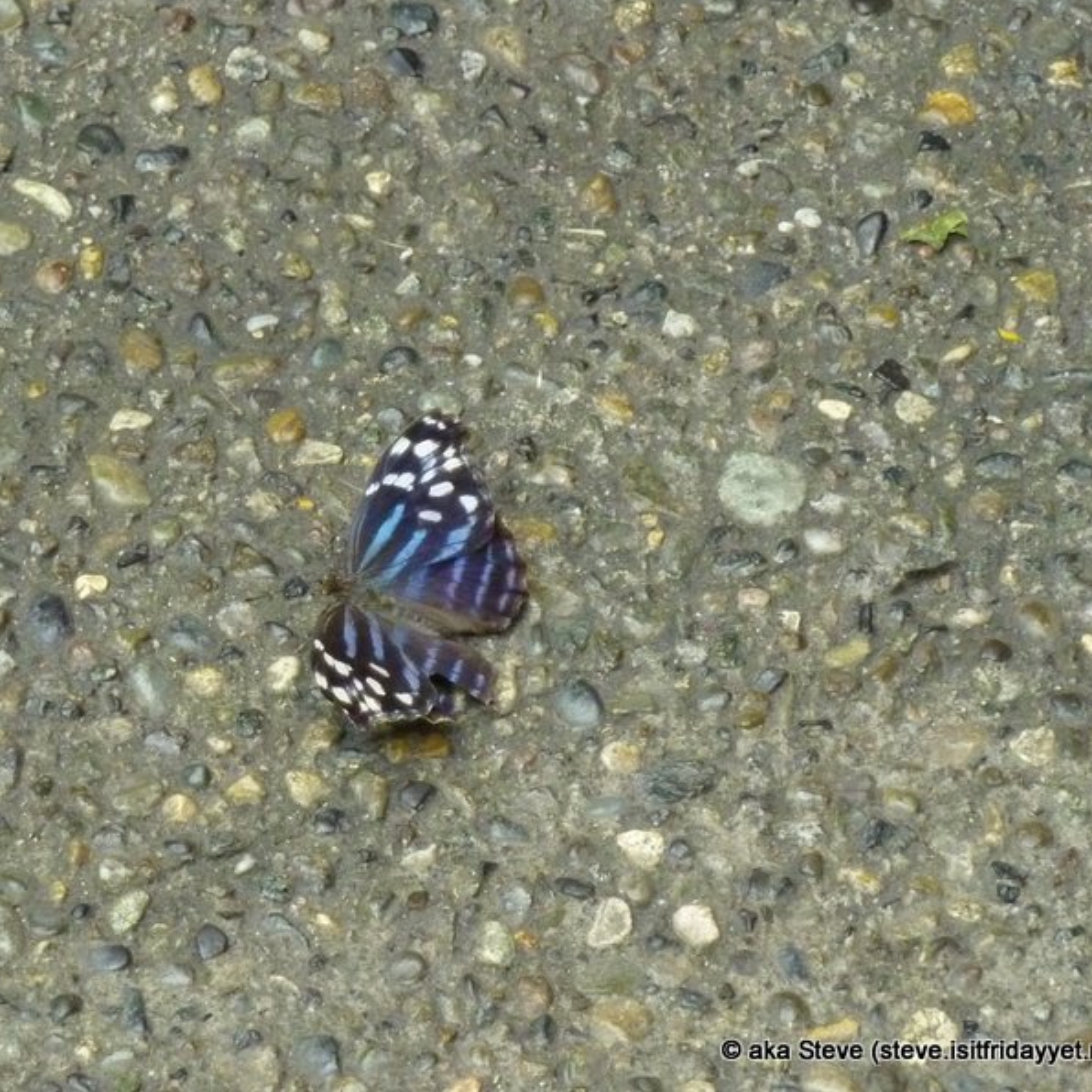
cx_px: 440
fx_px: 8601
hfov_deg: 7.3
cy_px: 546
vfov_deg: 7.3
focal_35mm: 241
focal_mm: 27.8
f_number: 4.5
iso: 800
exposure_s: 1/125
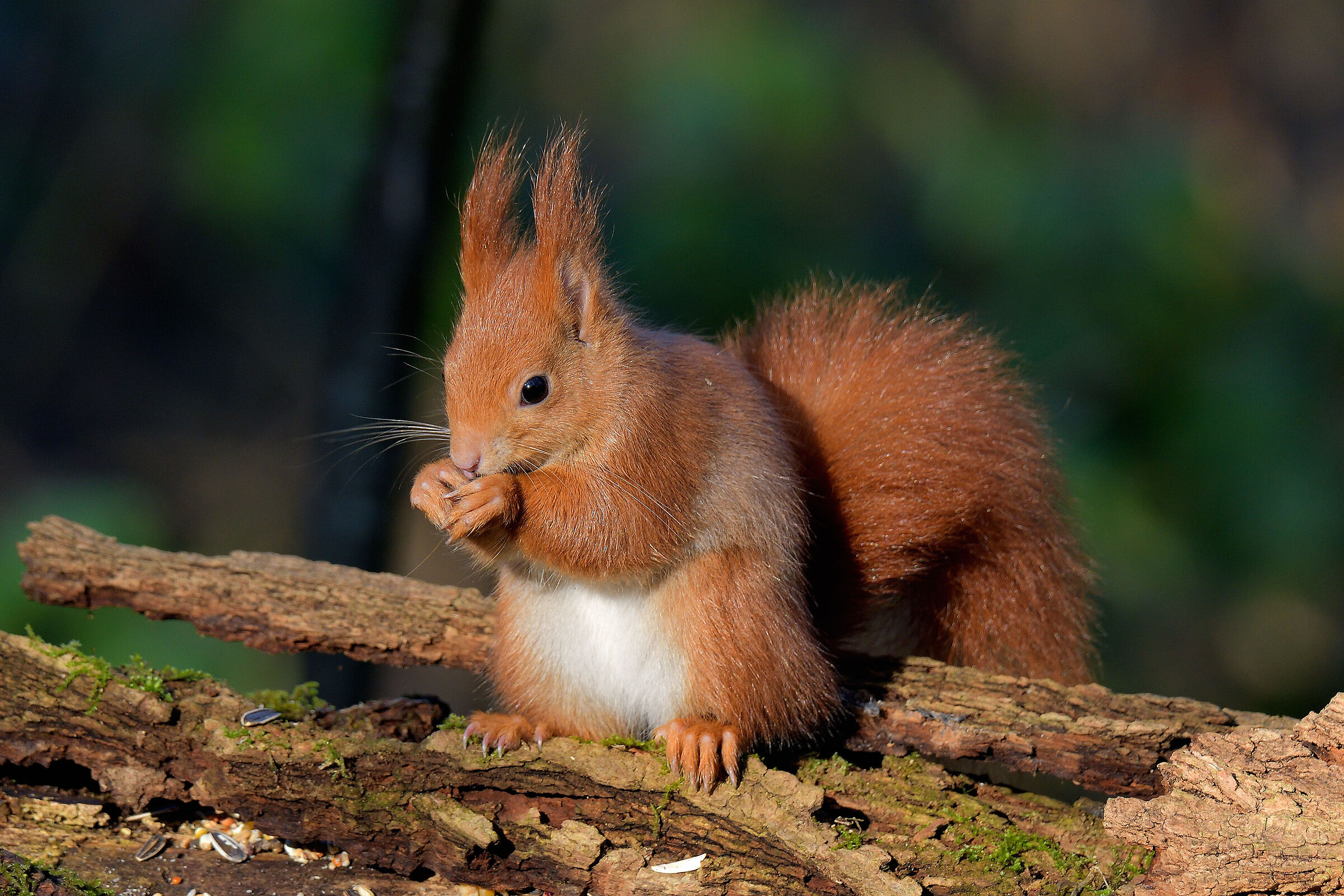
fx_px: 27998
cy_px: 448
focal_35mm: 750
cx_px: 672
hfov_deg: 2.7
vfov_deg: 1.8
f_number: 8
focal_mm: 500
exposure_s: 1/400
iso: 450
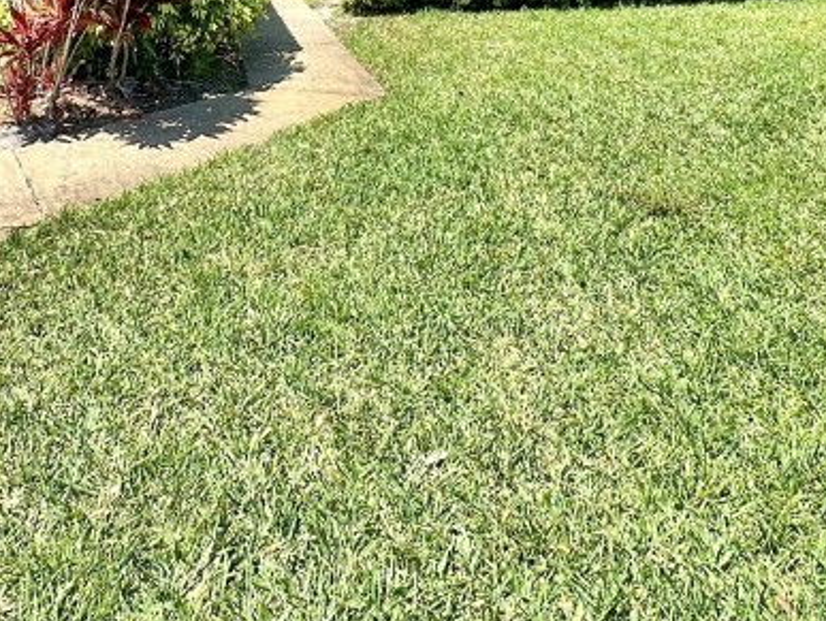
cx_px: 237
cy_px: -96
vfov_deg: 32.9
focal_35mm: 37
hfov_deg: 48.7
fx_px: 884
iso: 40
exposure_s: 1/1082
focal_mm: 2.22
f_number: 2.2
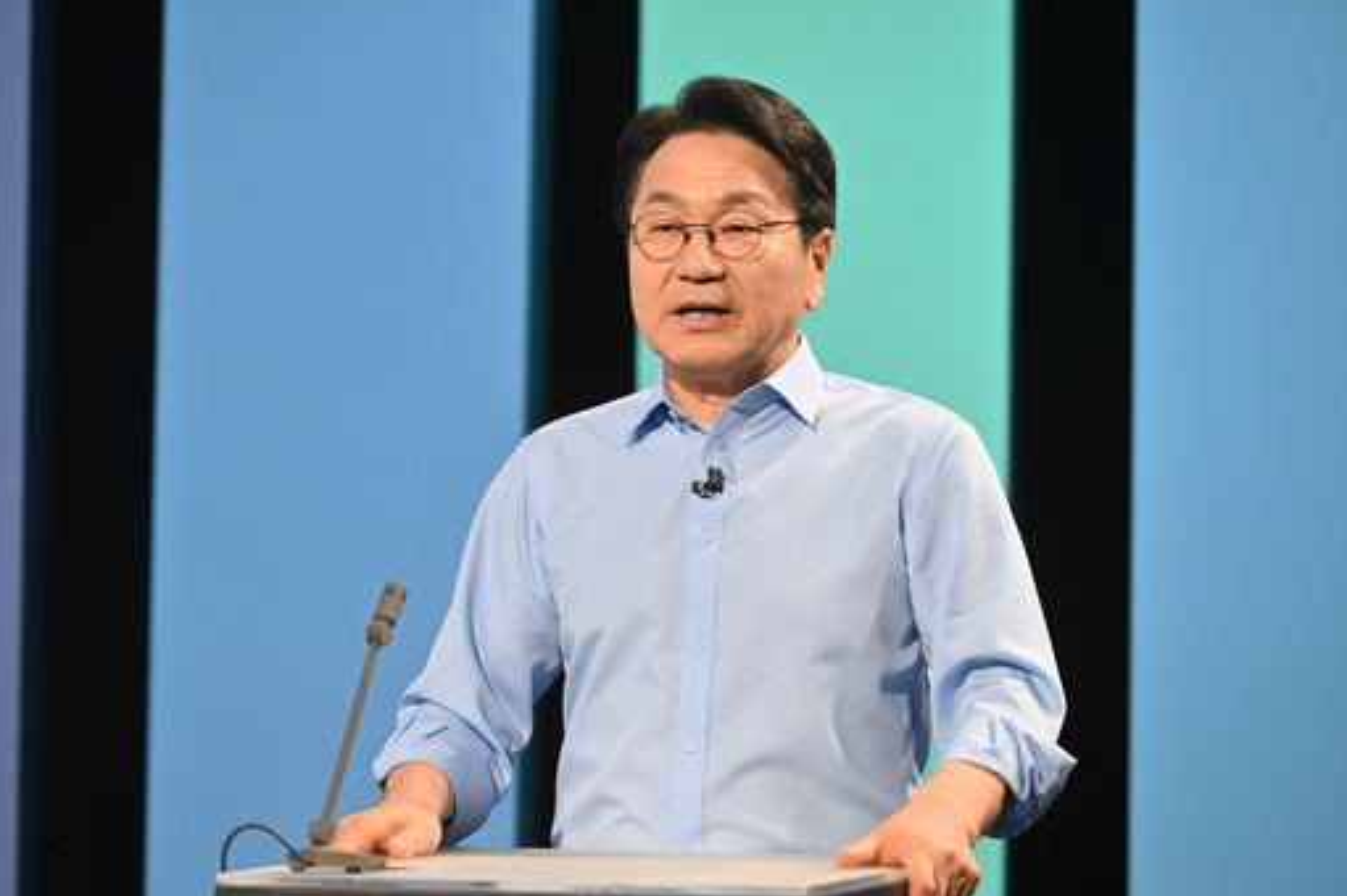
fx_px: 5534
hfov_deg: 13.9
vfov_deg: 9.3
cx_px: 638
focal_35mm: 148
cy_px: 462
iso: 1600
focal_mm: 135
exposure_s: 1/320
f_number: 3.2
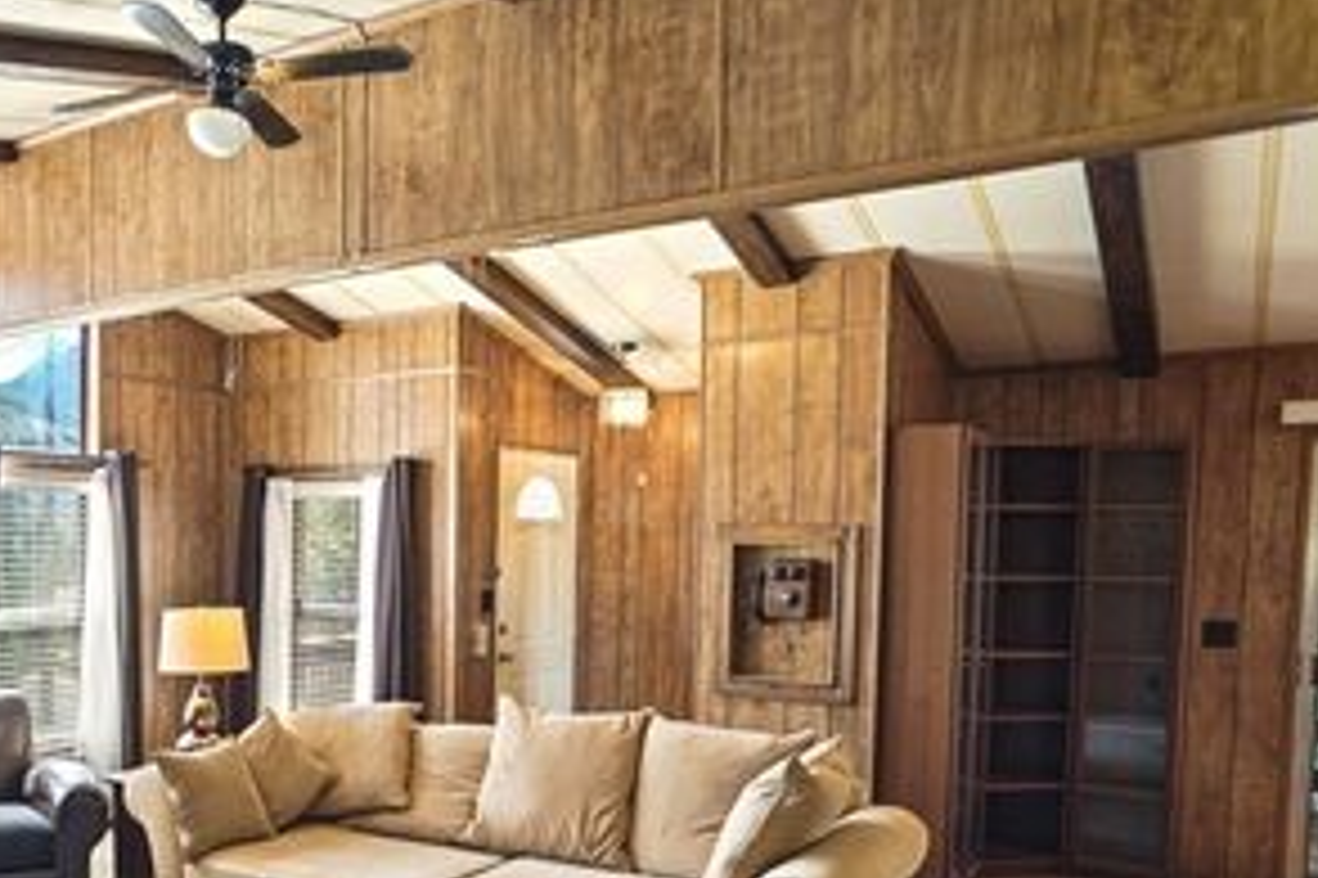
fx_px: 1500
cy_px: 624
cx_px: 310
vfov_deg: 32.2
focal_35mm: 41
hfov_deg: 45.6
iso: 320
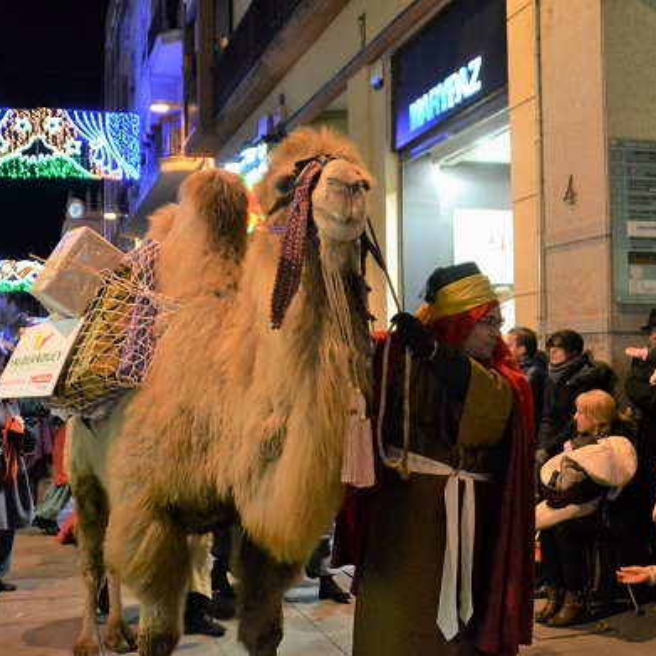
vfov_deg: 39.2
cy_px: 322
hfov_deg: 38.8
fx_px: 922
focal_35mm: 43
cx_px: 226
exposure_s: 1/60
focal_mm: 22
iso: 3200
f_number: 3.5
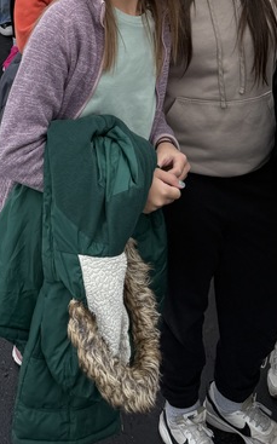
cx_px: 105
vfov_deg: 24.6
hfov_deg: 18.3
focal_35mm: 71
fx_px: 859
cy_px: -156
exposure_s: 1/627
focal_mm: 6.76
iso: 80
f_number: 1.78
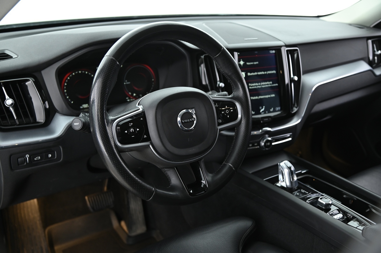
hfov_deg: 50.7
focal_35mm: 38
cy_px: 126
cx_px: 190
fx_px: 402
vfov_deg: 35.0
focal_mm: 38
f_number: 4
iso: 1250
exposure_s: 1/8
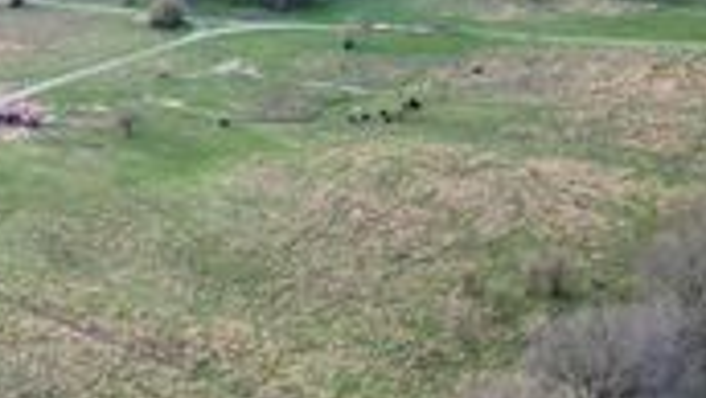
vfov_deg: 15.9
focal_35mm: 76
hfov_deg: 26.7
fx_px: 1424
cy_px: 256
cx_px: 41
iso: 100
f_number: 1.7
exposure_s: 1/20
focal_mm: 6.72
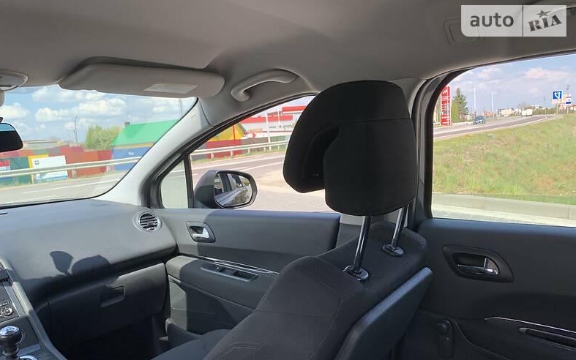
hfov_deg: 66.5
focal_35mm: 28
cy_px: 216
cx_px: 285
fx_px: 440
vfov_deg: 44.3
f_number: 1.8
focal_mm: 4.2
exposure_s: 1/558
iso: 25
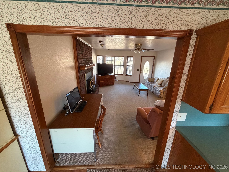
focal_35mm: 14
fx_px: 93
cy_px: 86
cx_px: 114
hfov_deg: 102.1
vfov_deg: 85.7
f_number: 2.2
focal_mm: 2.22
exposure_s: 1/60
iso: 400
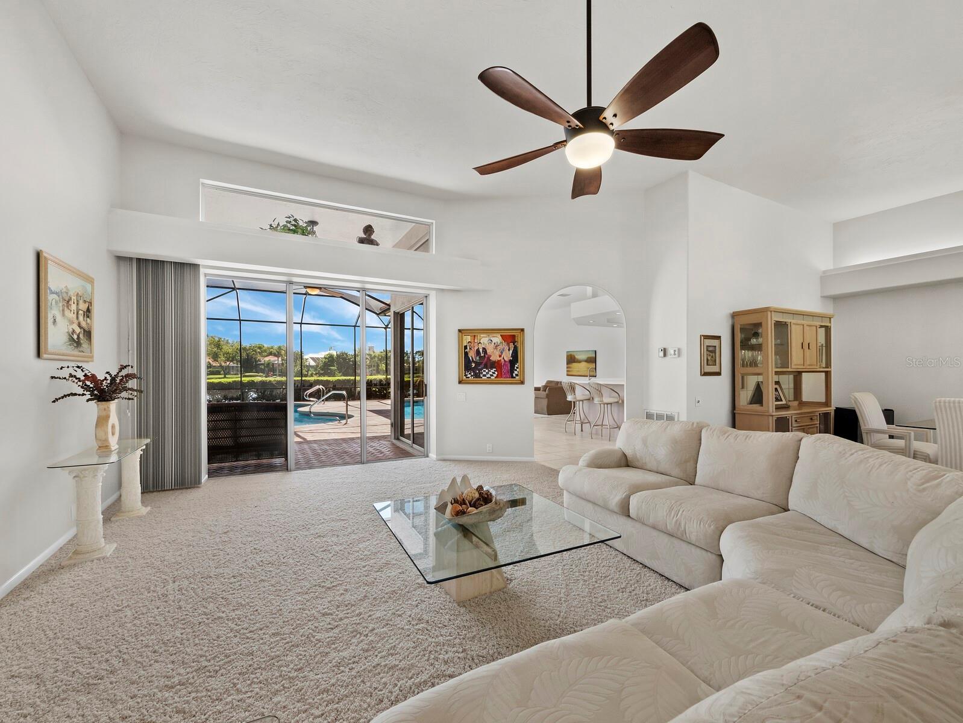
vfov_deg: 85.7
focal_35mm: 14
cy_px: 362
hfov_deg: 102.0
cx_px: 482
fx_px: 390
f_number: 10
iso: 500
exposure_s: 1/8
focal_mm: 7
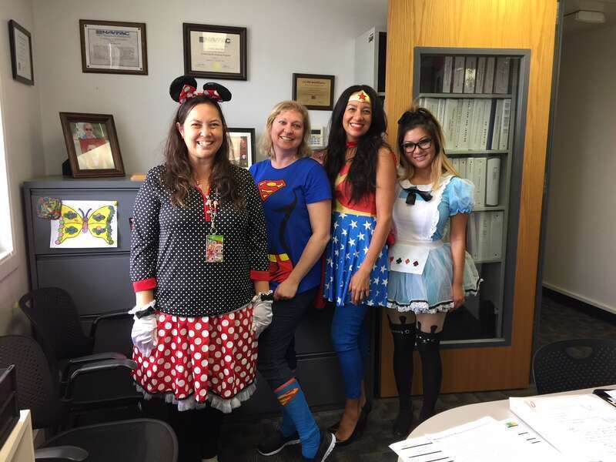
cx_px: 308
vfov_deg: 48.2
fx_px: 516
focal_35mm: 29
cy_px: 231
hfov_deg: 61.7
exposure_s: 1/30
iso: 32
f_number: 2.2
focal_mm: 4.15
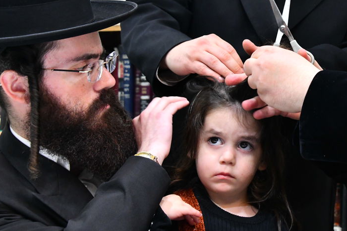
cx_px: 327
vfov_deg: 15.0
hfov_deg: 22.0
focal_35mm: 90
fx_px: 867
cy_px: 29
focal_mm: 45
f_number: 5.6
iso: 2000
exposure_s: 1/125
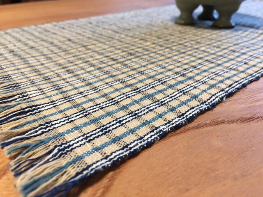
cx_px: 132
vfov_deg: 48.2
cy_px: 98
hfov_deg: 61.7
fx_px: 220
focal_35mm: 29
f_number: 2.2
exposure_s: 1/15
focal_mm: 4.15
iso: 64
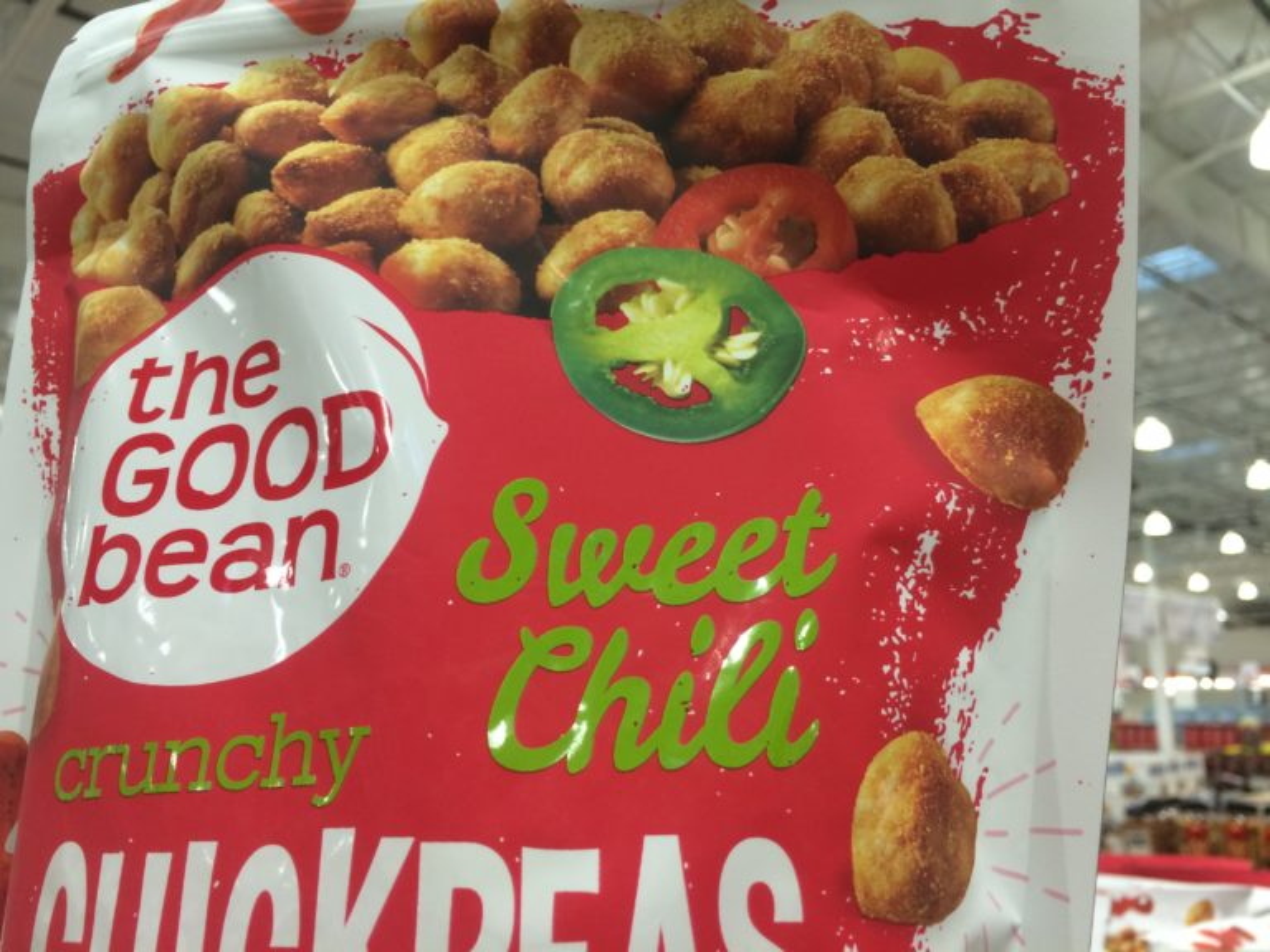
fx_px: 1064
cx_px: 635
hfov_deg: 61.7
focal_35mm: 29
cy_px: 476
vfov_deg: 48.2
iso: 64
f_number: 2.2
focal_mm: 4.15
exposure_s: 1/30
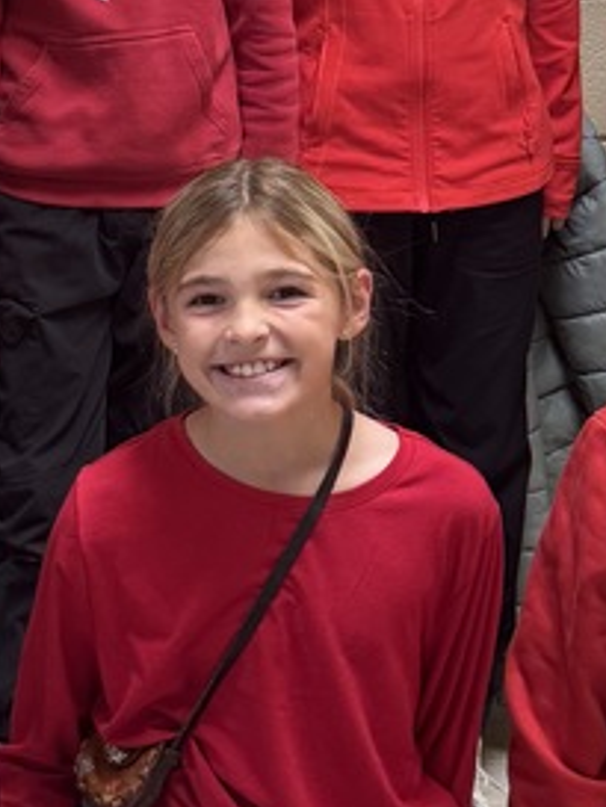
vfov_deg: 21.5
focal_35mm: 90
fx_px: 2099
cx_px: 95
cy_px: 160
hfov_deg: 16.3
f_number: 1.78
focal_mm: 6.76
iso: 320
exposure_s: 1/60
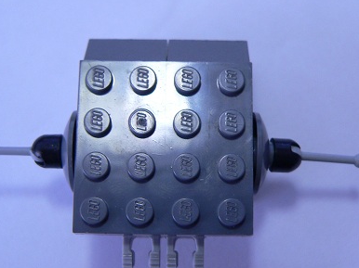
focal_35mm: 69
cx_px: 182
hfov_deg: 28.2
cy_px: 137
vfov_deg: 21.3
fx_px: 715
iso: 150
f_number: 2.8
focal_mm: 8.7
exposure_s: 1/50
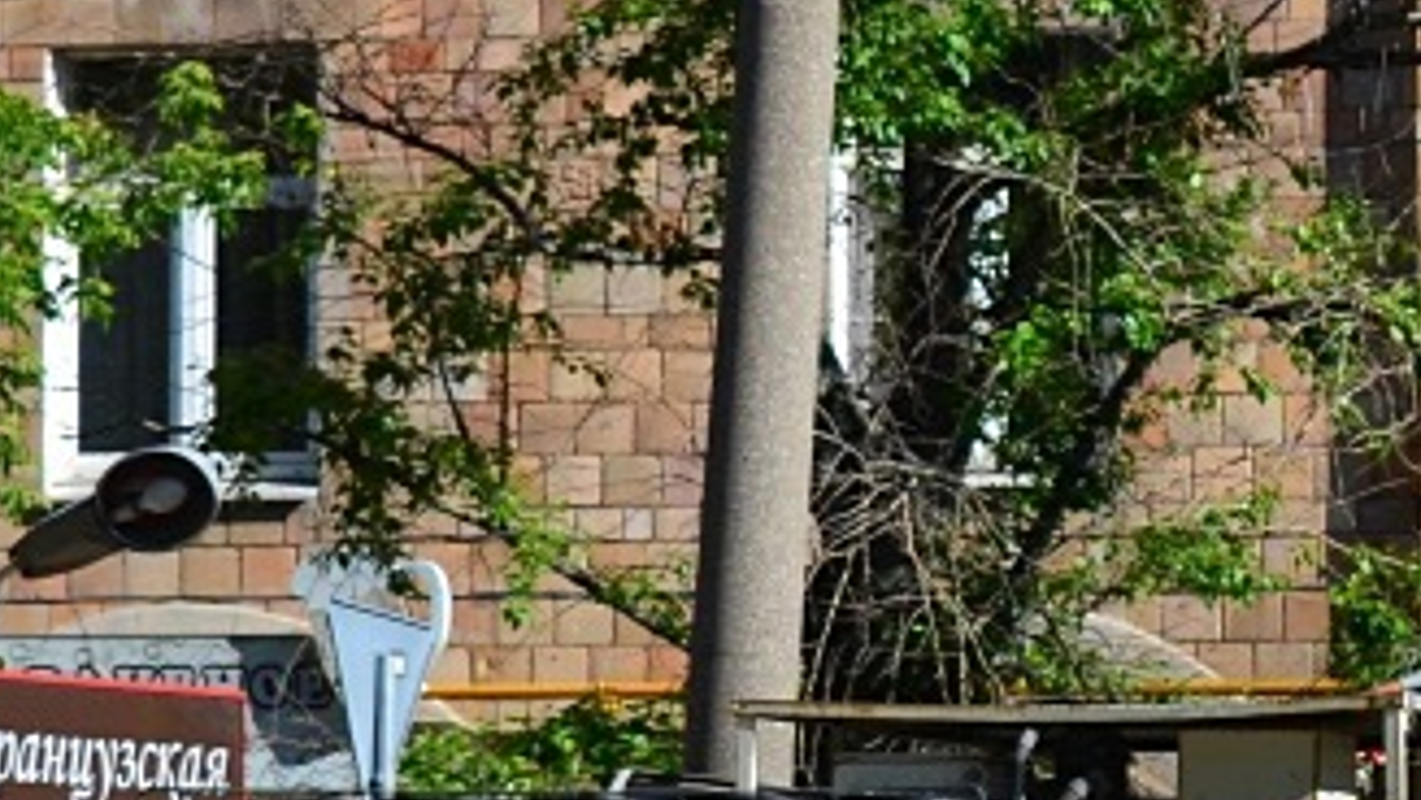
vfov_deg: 3.8
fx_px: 11942
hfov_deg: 6.8
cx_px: 1225
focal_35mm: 317
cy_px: 902
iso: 200
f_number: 7.1
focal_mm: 55
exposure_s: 1/1000
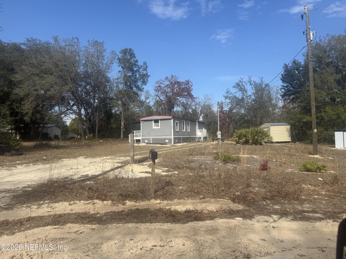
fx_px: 240
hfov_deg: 71.6
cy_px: 130
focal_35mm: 24
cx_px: 173
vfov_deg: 56.8
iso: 80
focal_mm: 6.76
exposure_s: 1/4405
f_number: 1.78
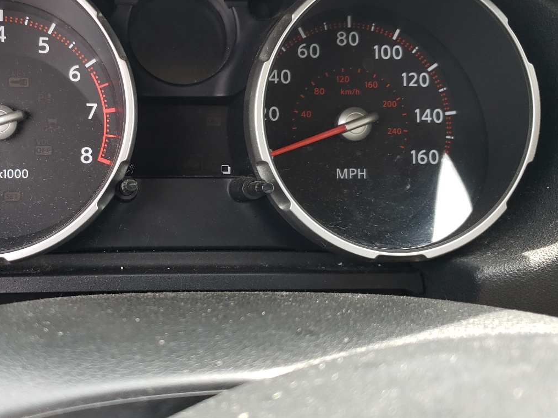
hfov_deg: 45.0
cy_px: 153
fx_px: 661
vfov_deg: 34.9
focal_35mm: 41
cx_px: 181
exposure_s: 1/120
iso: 54
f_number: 1.5
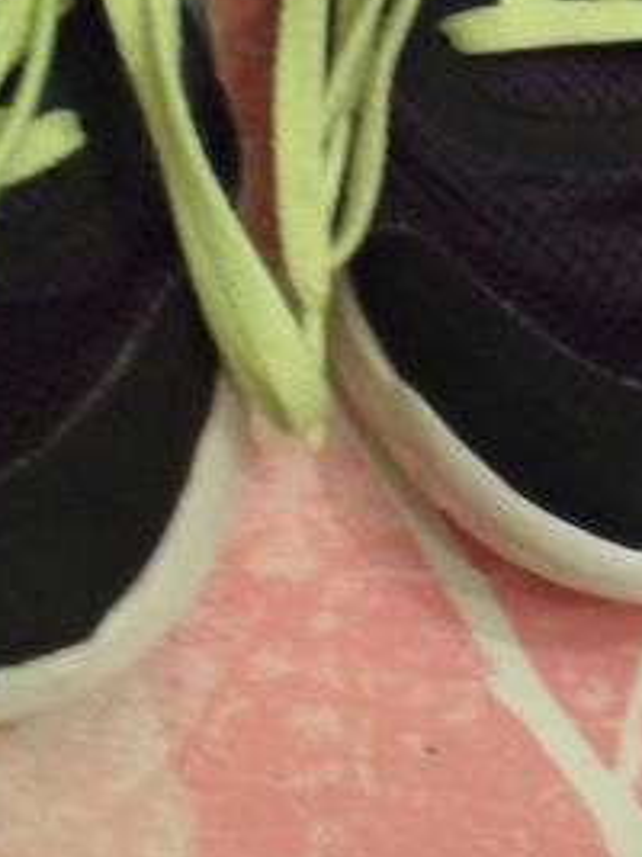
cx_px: 318
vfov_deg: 22.9
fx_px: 2079
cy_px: 154
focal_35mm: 84
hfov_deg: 17.6
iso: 400
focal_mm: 6.3
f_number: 3
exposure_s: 1/15
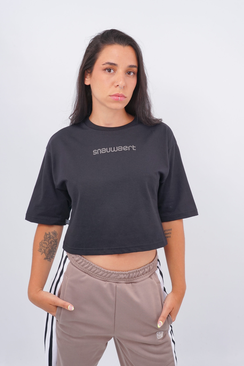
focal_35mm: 42
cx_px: 122
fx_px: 427
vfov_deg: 46.4
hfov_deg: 31.9
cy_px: 183
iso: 160
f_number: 14
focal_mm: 42
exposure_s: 1/125
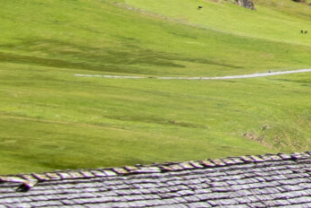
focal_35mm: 309
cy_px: -317
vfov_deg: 4.3
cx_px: 1139
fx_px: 2669
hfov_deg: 5.9
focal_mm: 28
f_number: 8
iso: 100
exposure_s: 1/250
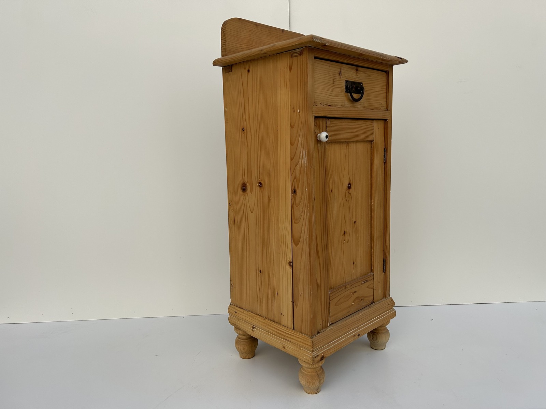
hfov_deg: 67.3
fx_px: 410
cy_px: 204
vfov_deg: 53.1
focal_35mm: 26
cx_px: 273
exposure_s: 1/2915
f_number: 1.5
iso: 50
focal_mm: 5.7
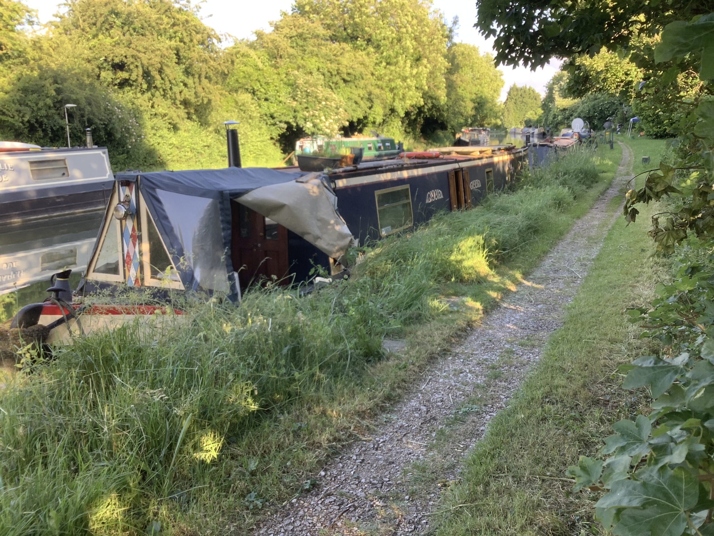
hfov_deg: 58.4
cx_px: 357
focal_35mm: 31
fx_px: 639
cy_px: 268
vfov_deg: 45.4
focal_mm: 3.3
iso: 32
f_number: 2.4
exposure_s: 1/100
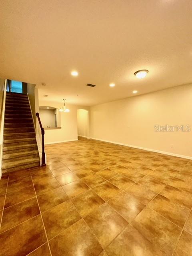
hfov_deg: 85.7
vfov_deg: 102.1
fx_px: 104
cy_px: 128
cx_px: 96
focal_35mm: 14
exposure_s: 1/120
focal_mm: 2.22
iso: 100
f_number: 2.2
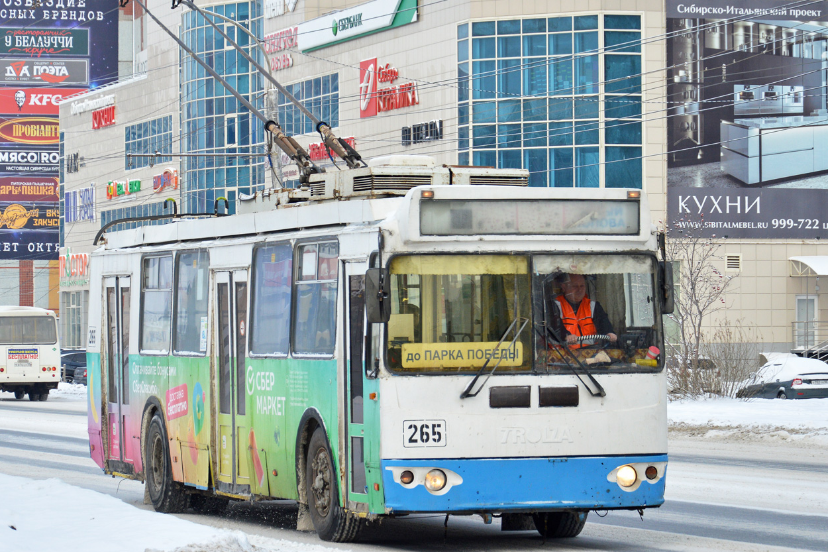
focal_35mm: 144
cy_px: 269
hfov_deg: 14.3
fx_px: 3311
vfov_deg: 9.5
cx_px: 378
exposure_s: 1/320
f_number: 5.6
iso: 200
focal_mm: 80
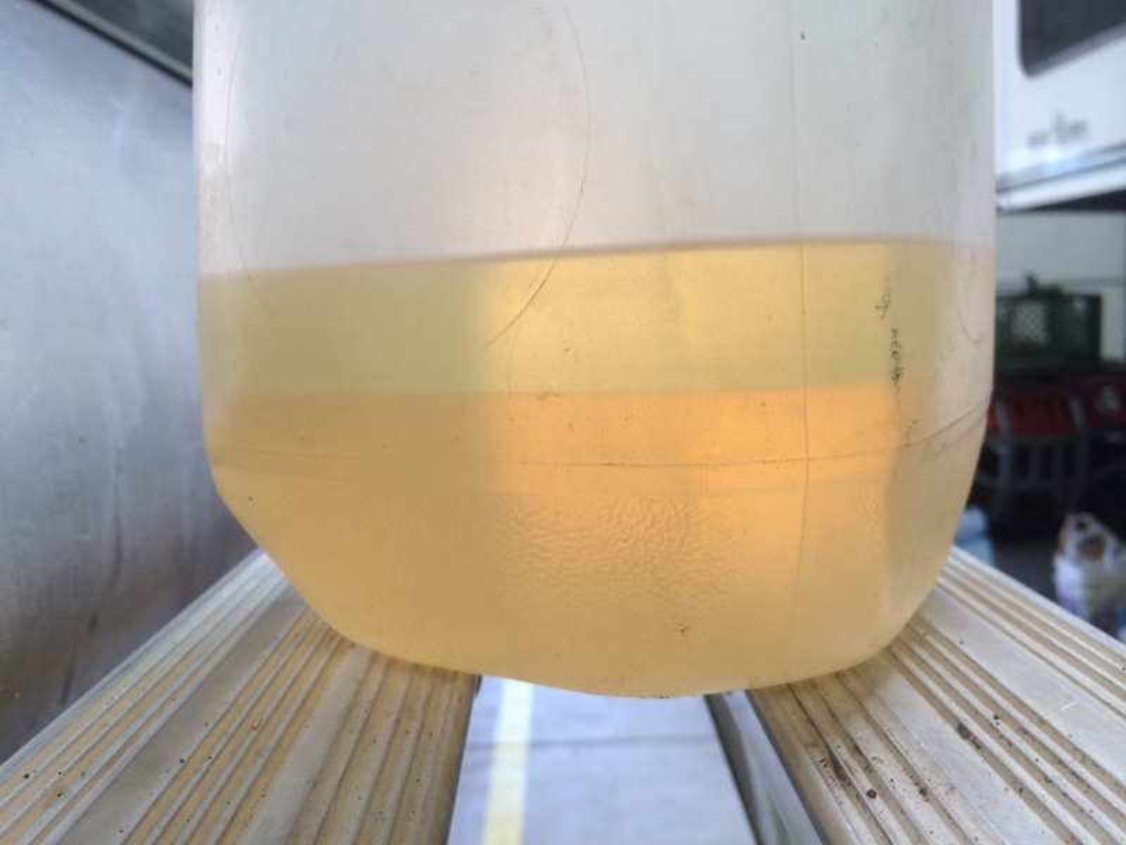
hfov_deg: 60.0
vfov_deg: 46.8
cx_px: 563
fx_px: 976
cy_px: 422
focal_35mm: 30
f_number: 2.2
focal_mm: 4.12
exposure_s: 1/120
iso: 64
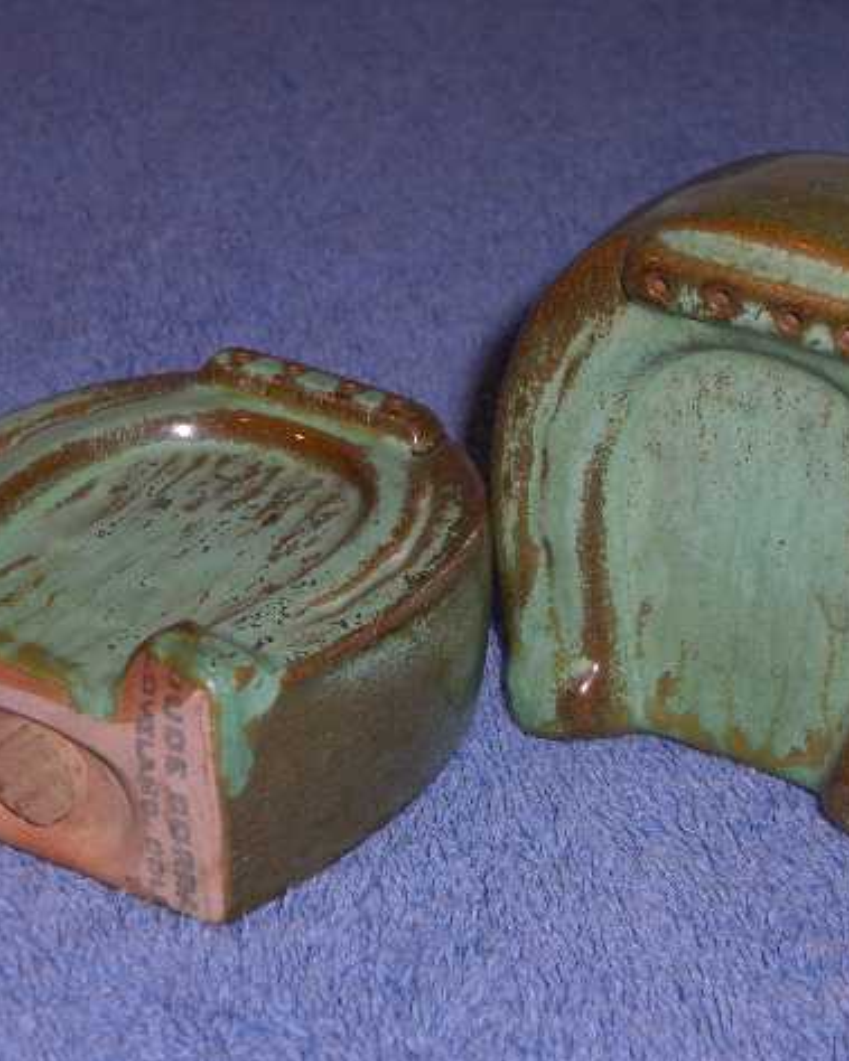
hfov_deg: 17.7
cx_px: 448
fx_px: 2733
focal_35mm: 87
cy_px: 535
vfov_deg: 22.0
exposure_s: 1/30
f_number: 7.6
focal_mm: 13.7
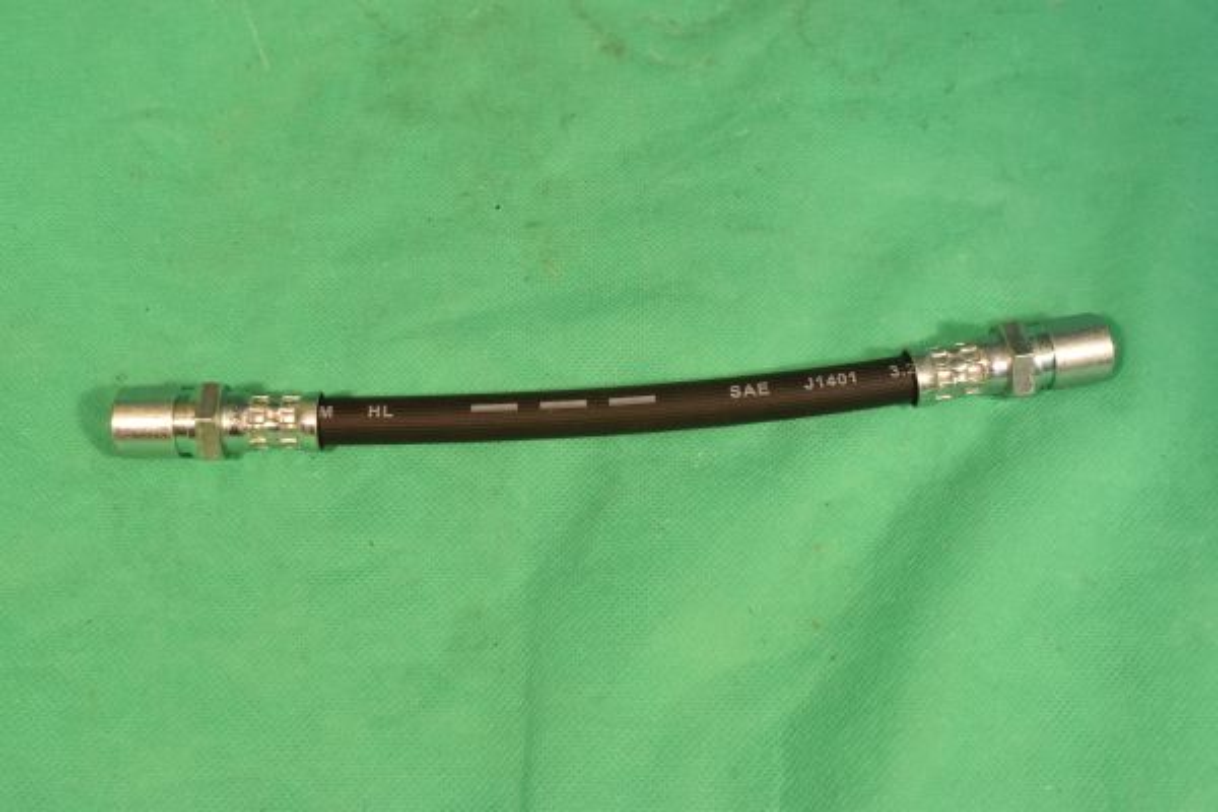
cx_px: 609
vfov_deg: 28.9
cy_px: 406
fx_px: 1573
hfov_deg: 42.3
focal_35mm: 46
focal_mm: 31
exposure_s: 1/50
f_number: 16
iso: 900
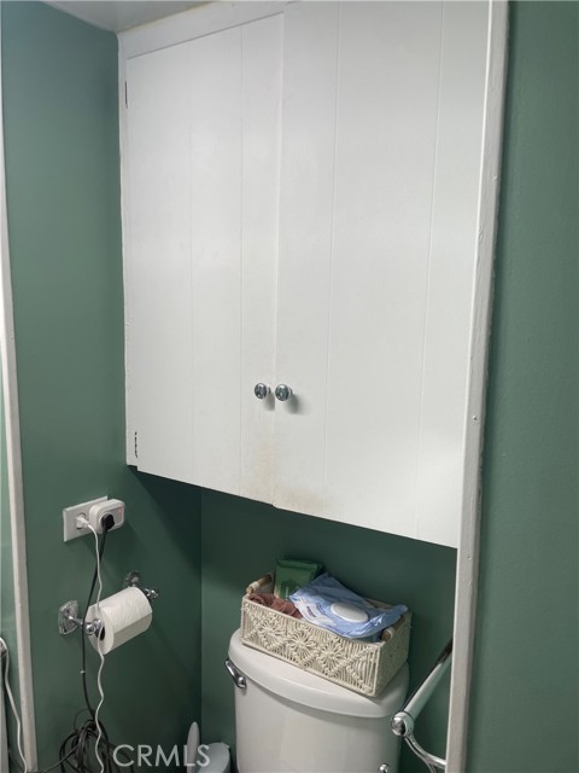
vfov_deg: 67.3
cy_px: 386
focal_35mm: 26
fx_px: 580
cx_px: 290
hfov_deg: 53.1
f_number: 1.6
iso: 40
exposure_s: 1/120
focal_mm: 4.2
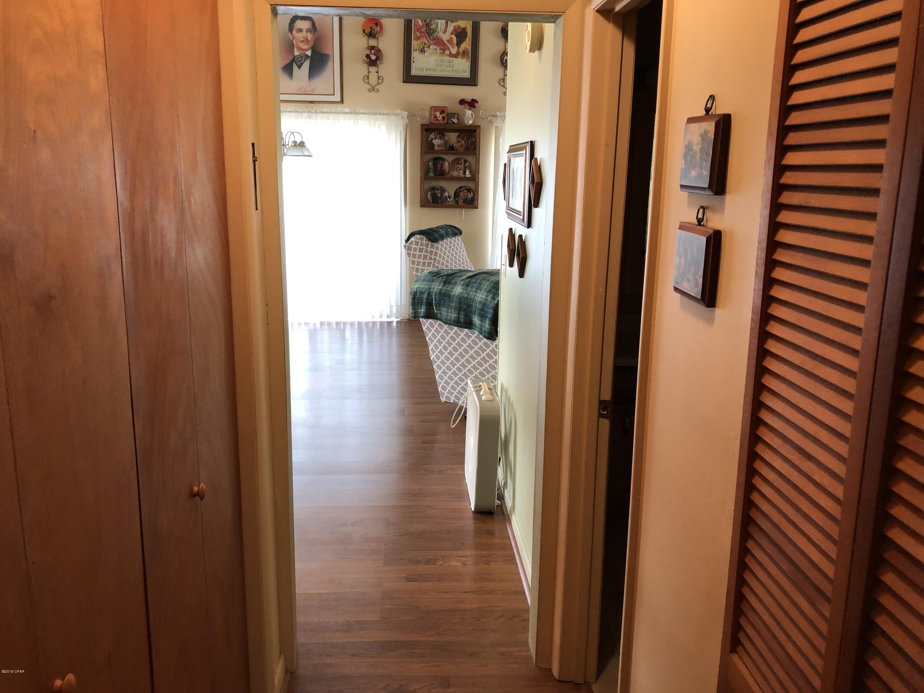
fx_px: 747
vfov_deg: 49.7
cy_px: 346
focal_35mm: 28
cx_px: 462
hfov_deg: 63.4
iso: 40
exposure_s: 1/15
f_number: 1.8
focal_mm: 3.99
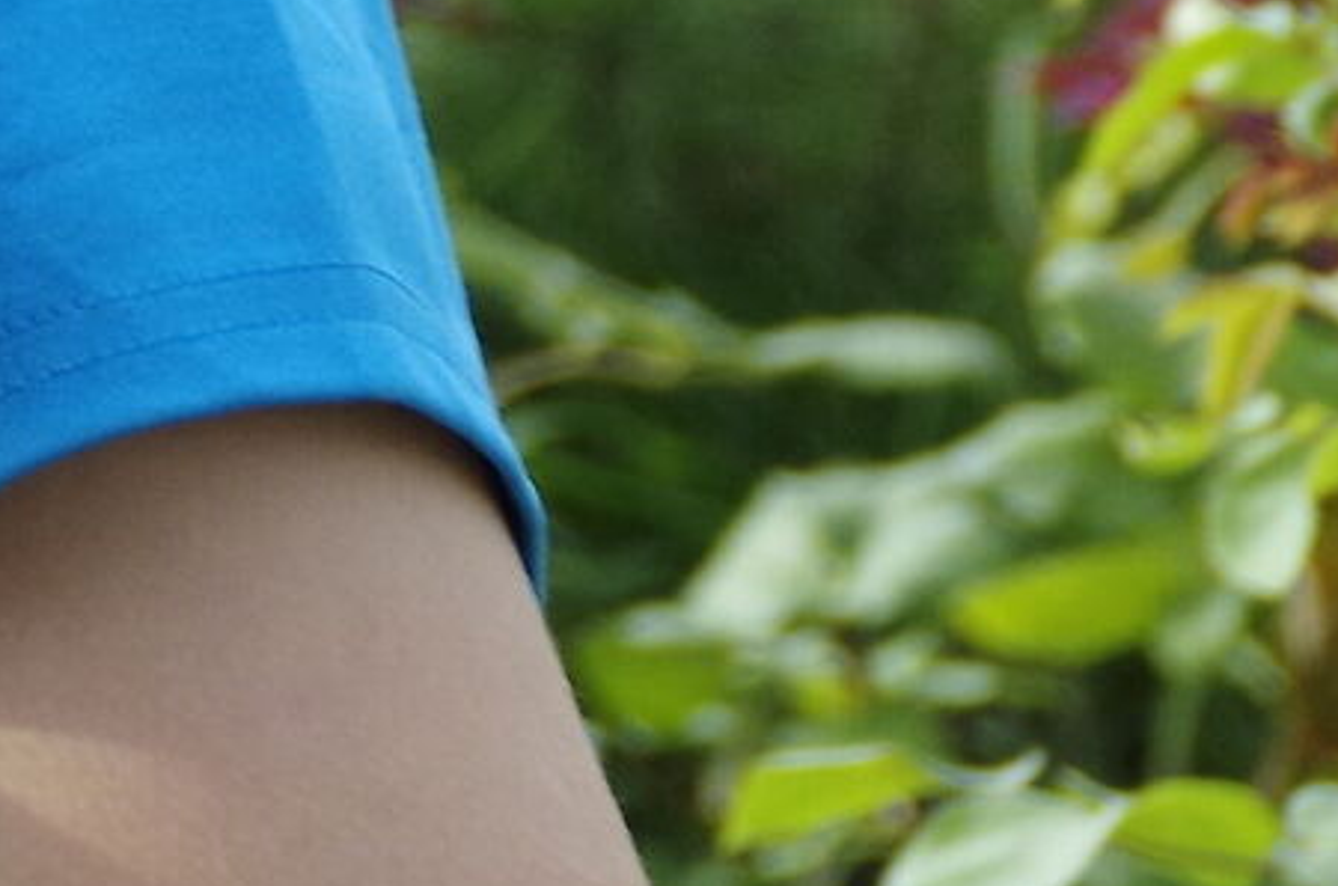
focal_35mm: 624
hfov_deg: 3.3
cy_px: -229
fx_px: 23143
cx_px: -2058
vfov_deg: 2.2
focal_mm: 78
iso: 560
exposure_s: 1/125
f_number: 8
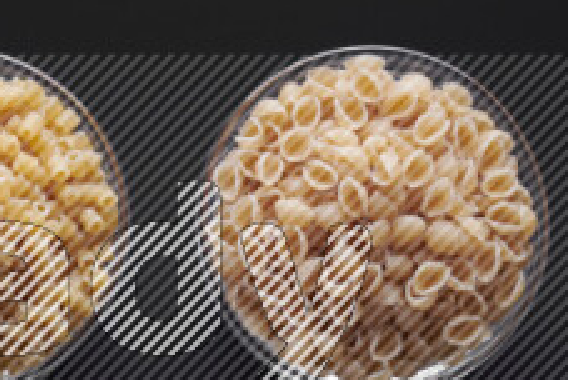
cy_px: 485
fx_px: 2780
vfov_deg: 7.7
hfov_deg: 11.6
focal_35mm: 176
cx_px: 158
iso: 100
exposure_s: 1/100
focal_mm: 50
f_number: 8
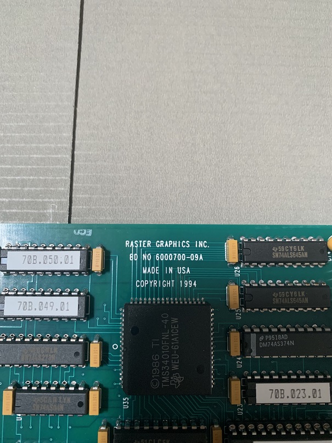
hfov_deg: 53.1
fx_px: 333
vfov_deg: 67.3
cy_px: 222
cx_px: 166
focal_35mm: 26
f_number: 1.8
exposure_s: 1/60
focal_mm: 4.25
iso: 320
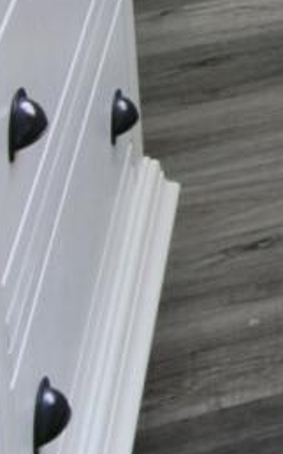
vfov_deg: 11.1
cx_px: 1601
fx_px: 1903
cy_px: -686
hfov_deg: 5.4
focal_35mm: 154
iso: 500
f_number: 9.5
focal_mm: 13
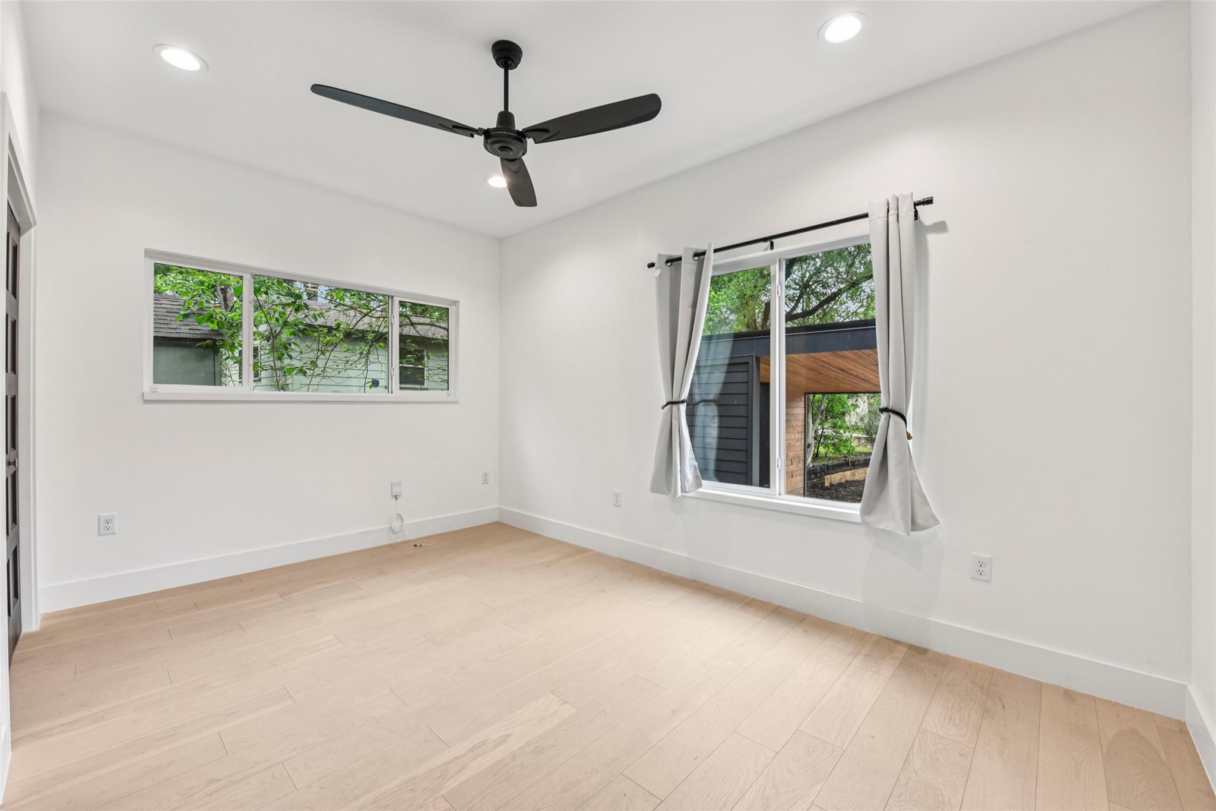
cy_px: 406
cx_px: 608
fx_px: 473
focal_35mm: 14
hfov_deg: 104.3
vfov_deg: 81.2
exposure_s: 1/15
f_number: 8
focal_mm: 14
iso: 200
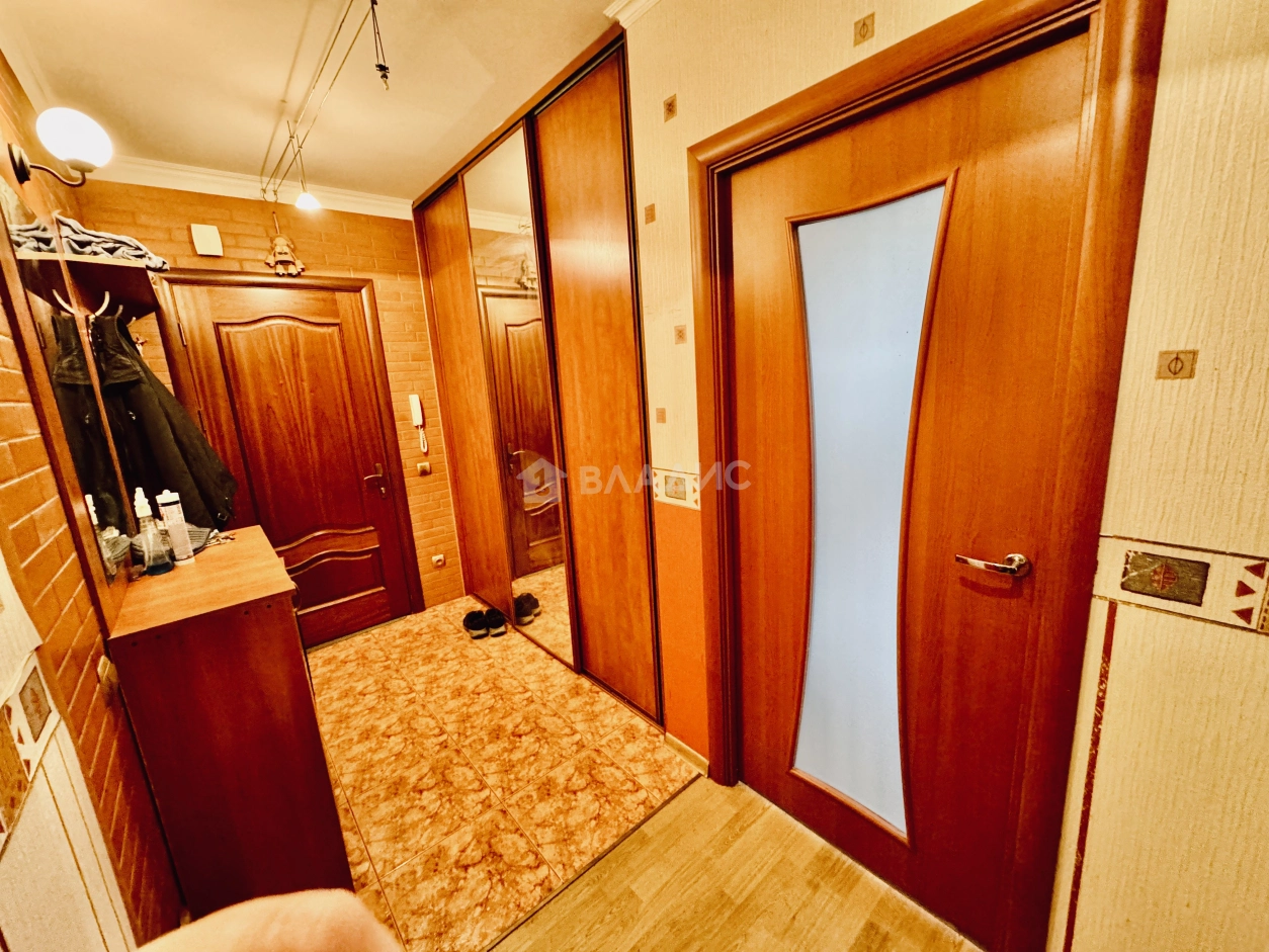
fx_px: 513
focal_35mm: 14
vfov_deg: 85.7
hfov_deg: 102.1
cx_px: 634
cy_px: 476
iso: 800
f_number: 2.2
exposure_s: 1/50
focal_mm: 2.22
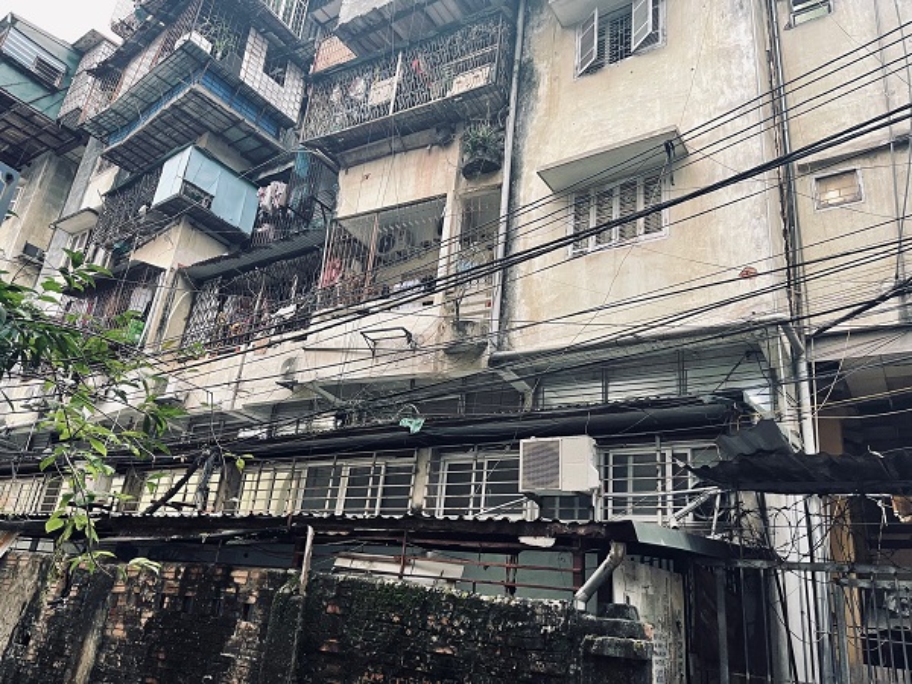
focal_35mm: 26
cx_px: 456
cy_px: 342
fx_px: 685
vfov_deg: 53.1
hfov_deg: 67.3
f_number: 1.6
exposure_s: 1/60
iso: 160
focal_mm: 5.1
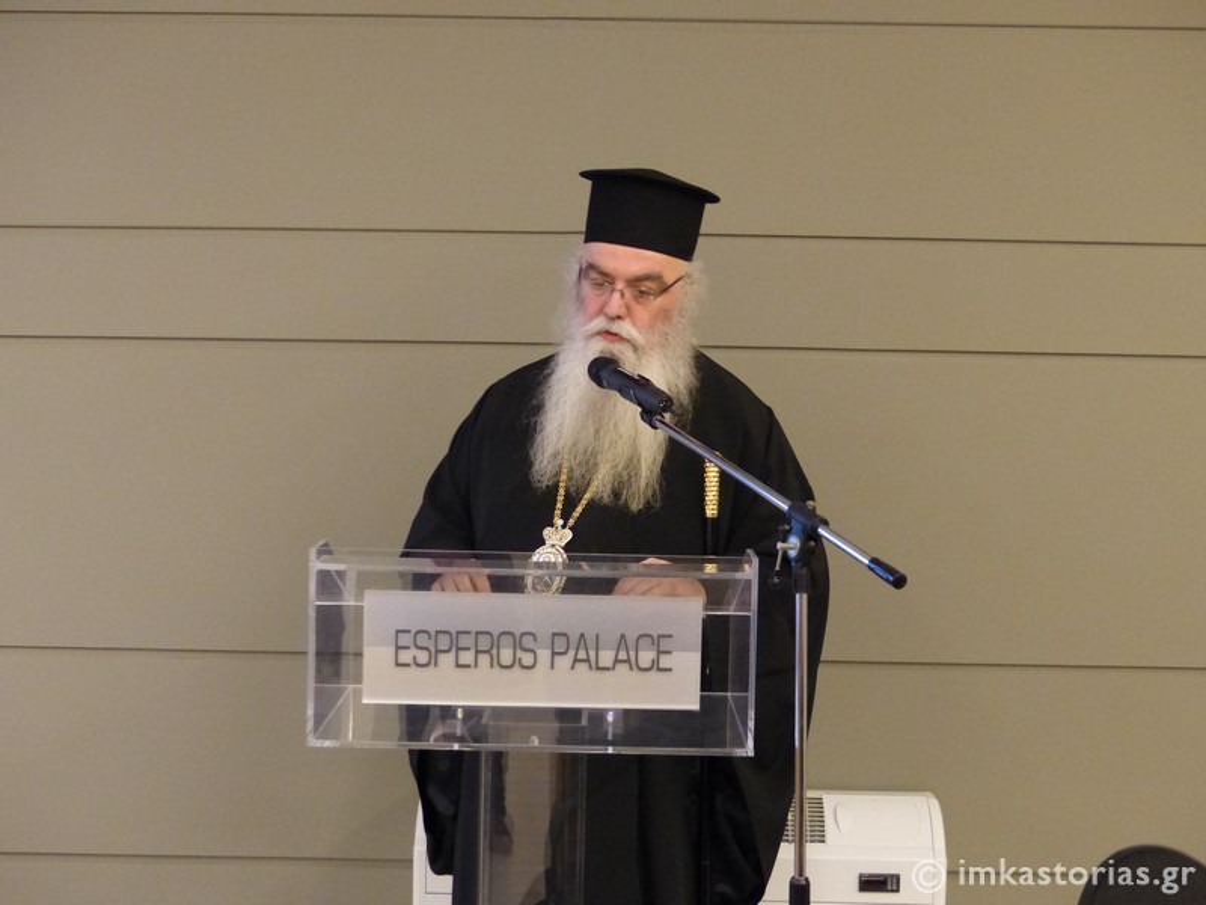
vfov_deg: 22.3
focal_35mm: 66
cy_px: 452
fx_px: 2299
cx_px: 603
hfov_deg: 29.4
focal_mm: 11.9
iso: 800
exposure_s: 1/20
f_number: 2.8
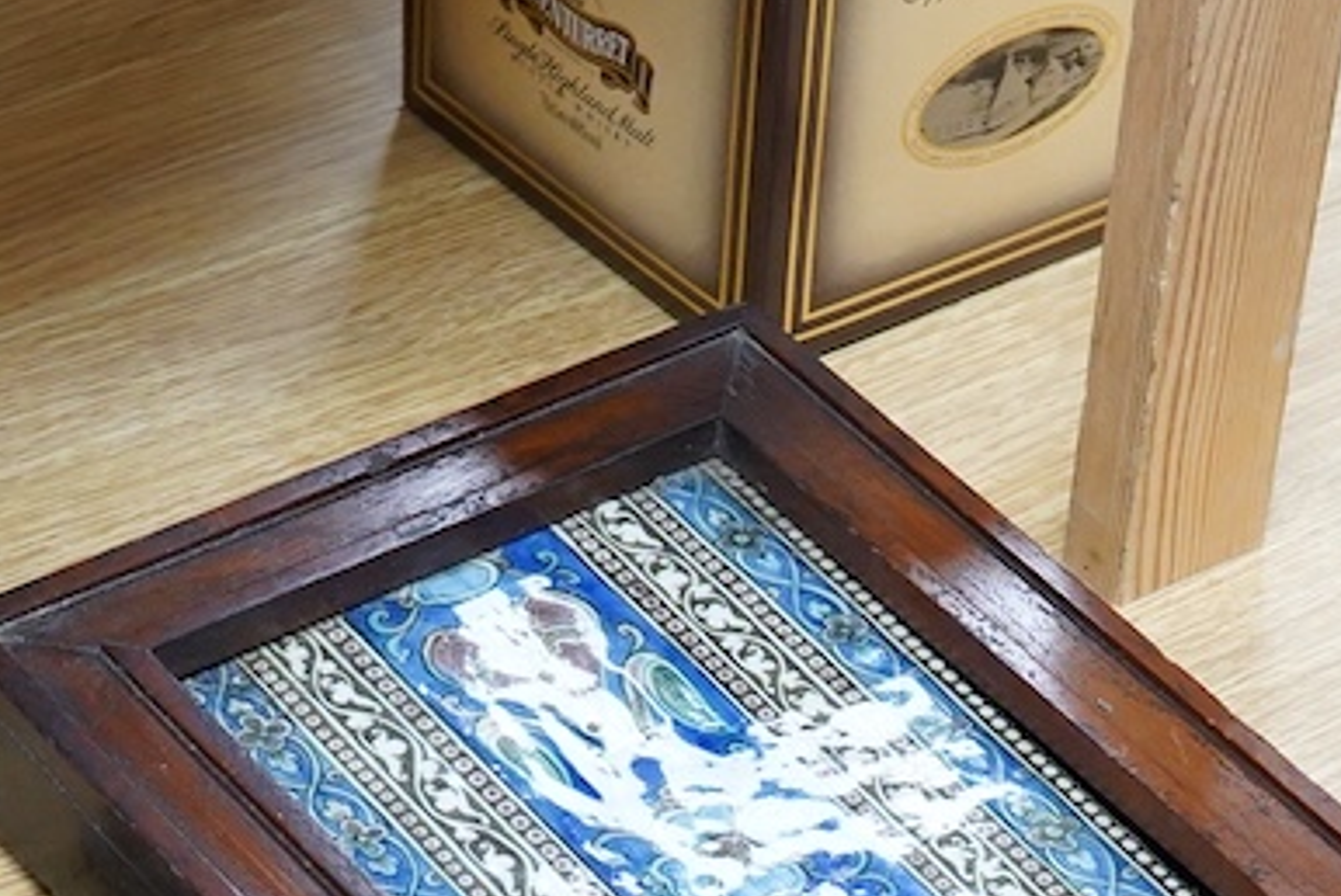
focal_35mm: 131
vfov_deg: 10.2
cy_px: 1226
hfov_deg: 15.6
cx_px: 895
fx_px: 4883
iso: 2500
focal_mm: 30
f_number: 4.5
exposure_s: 1/160
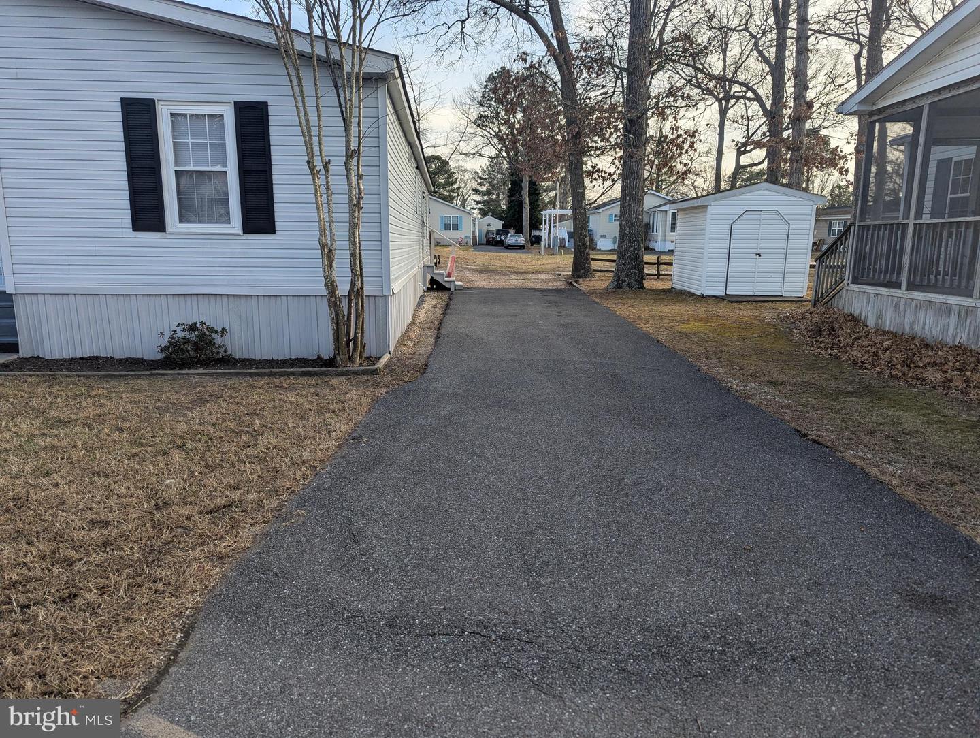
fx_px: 680
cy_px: 369
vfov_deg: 56.9
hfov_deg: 71.5
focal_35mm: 24
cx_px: 490
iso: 33
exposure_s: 1/609
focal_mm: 6.81
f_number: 1.85
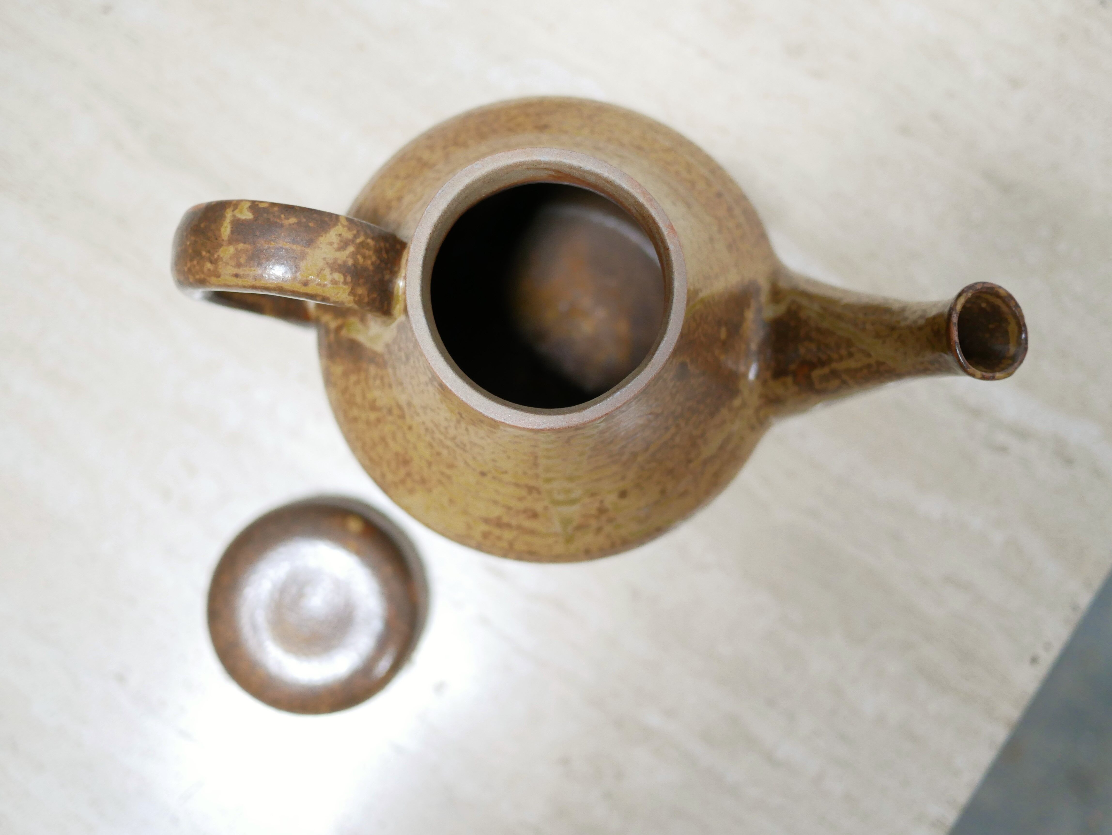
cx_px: 556
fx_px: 1285
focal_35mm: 40
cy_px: 418
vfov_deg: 36.0
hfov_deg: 46.8
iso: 800
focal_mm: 20
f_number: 1.7
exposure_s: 1/60
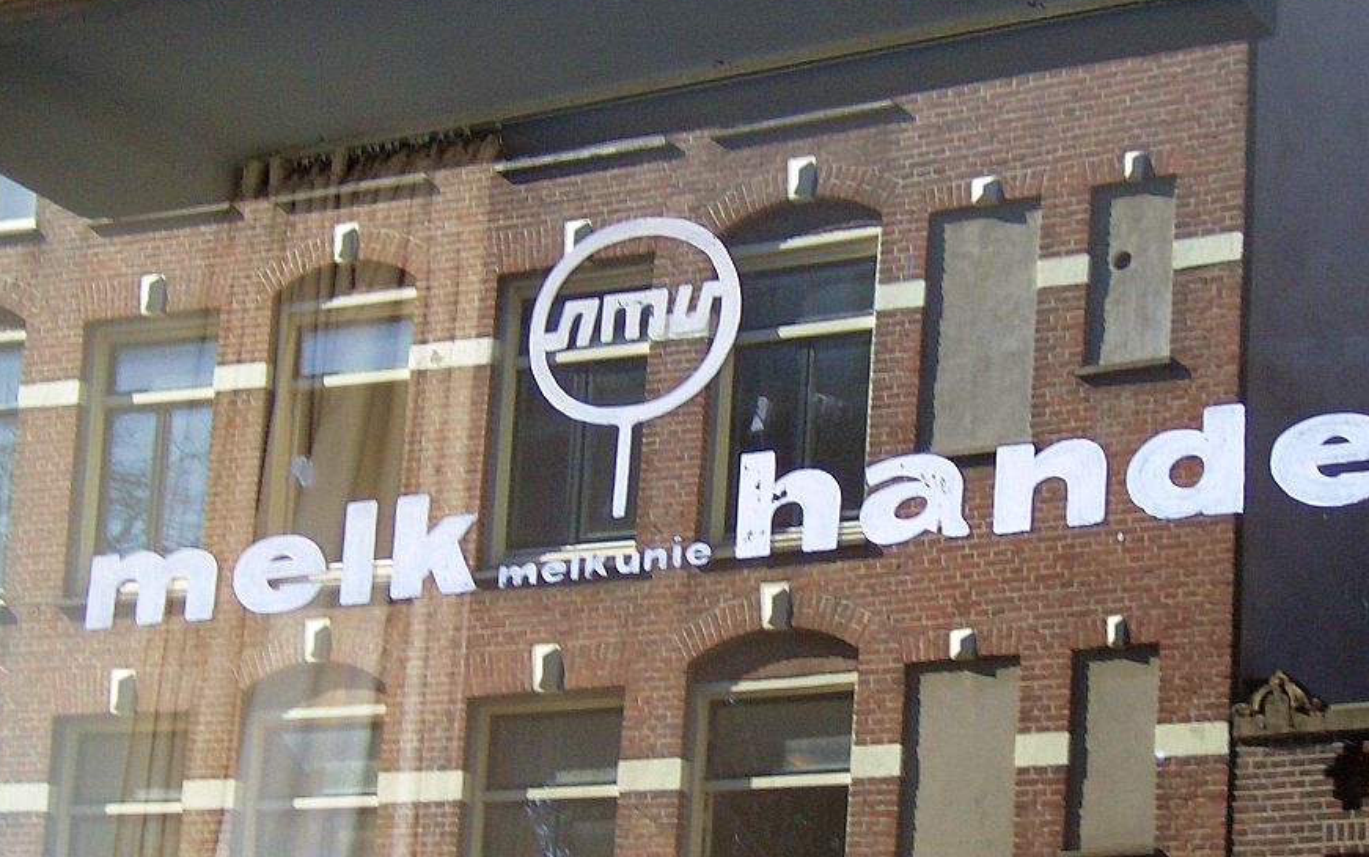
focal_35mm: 87
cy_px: 451
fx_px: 3247
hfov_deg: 23.8
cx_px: 769
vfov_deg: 15.0
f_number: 3.7
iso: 100
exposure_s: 1/124
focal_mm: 11.6
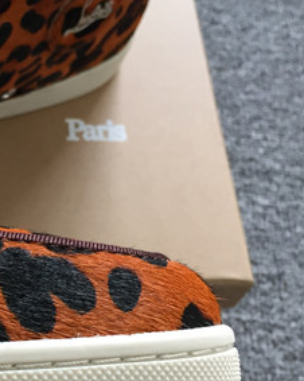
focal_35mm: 70
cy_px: 217
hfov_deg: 20.6
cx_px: -50
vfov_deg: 27.1
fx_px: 788
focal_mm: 4.15
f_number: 2.2
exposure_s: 1/33
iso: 100
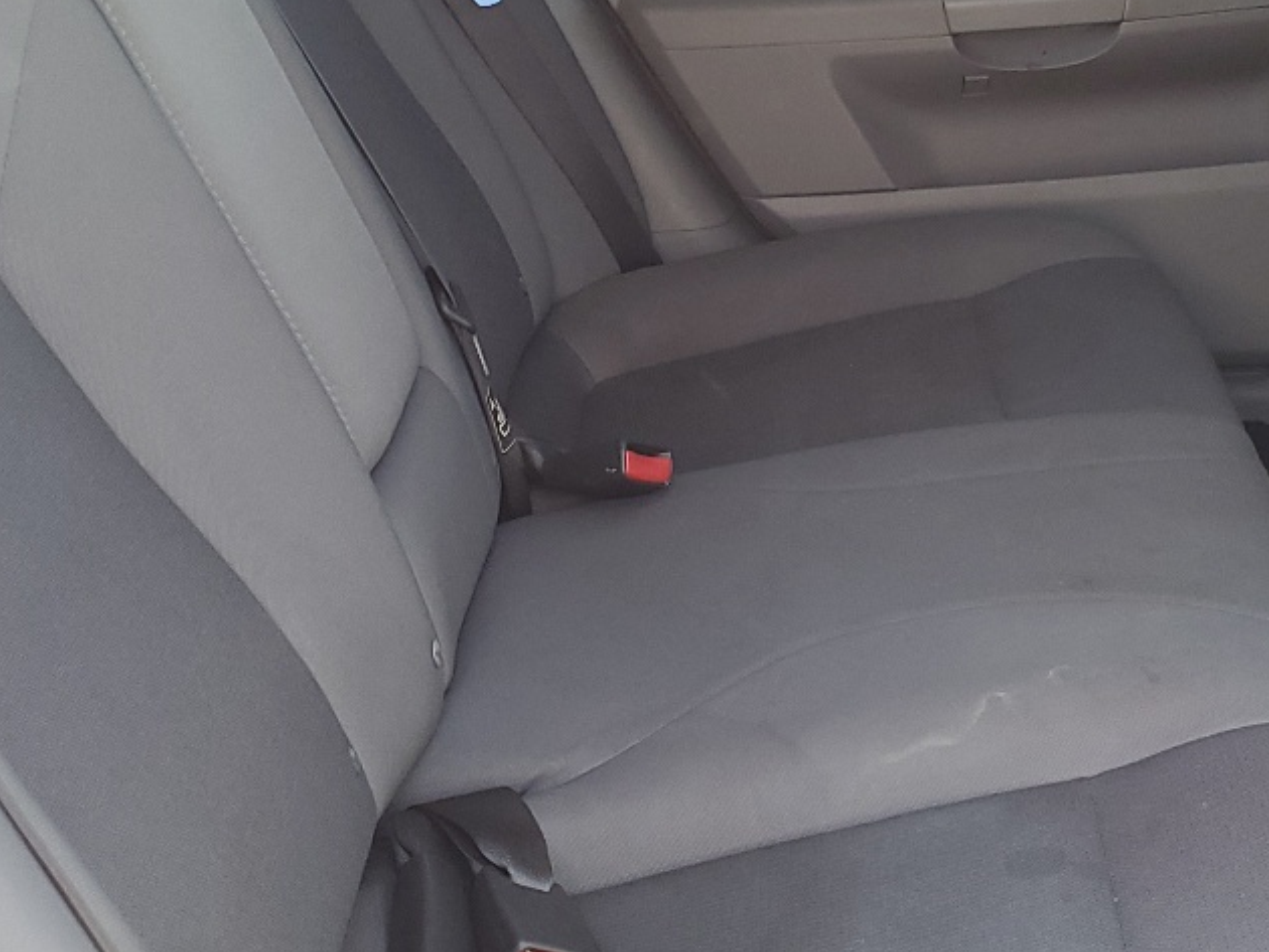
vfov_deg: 22.2
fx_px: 2420
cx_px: 834
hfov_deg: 29.2
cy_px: 362
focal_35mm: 66
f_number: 1.5
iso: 76
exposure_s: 1/120
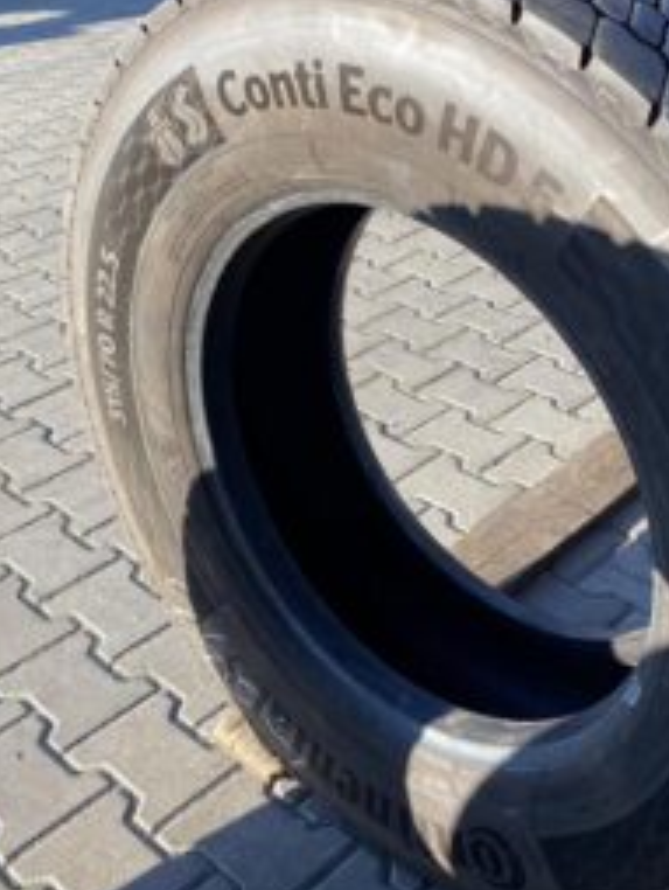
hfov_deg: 32.7
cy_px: 412
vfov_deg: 42.9
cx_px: 438
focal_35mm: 44
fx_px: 1132
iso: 32
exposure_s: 1/381
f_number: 1.8
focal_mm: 4.25
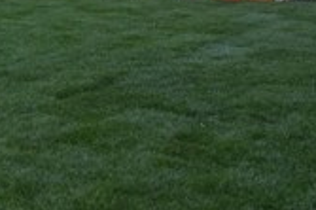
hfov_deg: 20.1
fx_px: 605
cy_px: -110
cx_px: -267
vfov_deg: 17.6
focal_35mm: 69
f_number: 18
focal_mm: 12
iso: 640
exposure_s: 1/10
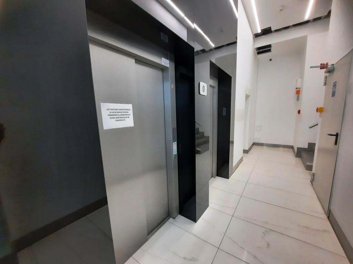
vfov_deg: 89.9
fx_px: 133
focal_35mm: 13
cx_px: 176
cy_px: 132
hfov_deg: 106.2
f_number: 2.2
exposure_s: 1/33
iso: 200
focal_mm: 1.74
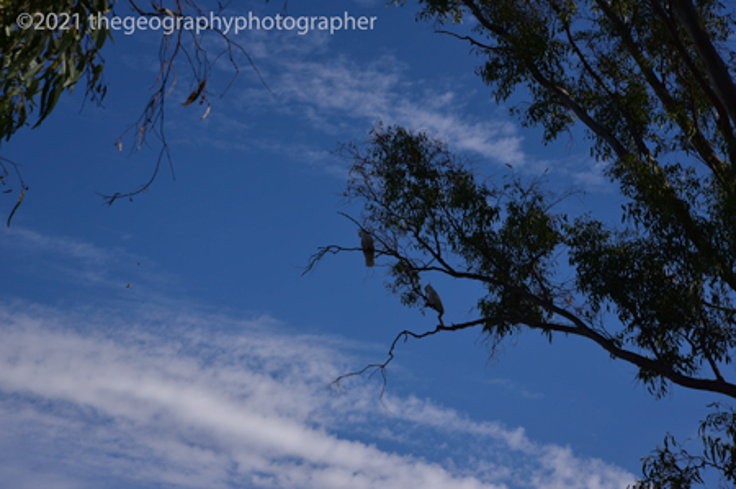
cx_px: 368
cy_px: 244
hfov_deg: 23.9
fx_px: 1736
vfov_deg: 16.0
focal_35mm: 85
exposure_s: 1/400
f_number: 11
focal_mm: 85
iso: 100
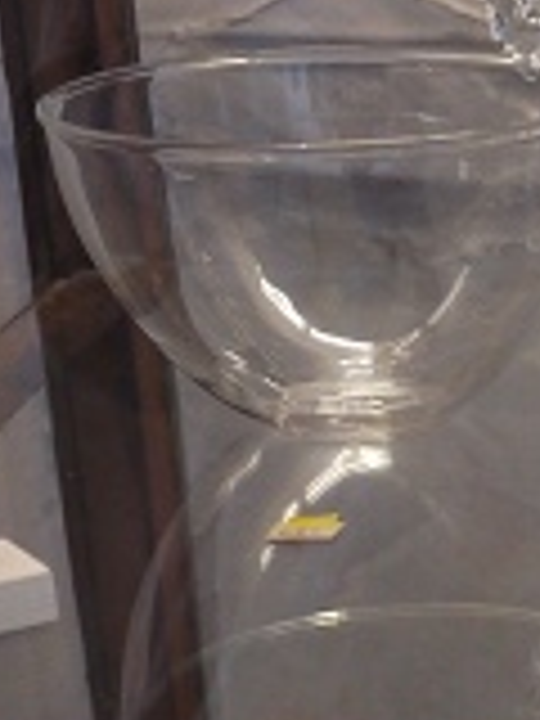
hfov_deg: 11.5
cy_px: 544
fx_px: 2330
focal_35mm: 112
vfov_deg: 17.5
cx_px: 1170
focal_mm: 14
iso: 400
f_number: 2.5
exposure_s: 1/50
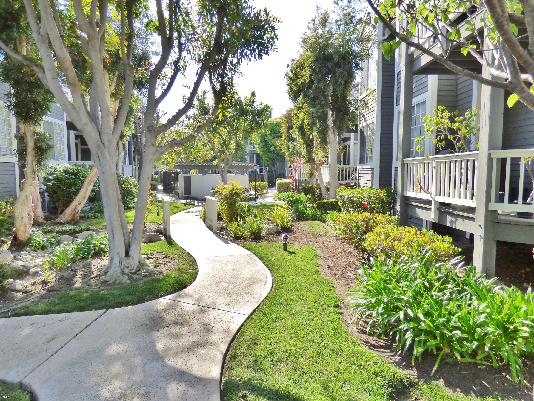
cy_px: 200
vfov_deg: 63.4
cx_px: 275
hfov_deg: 79.0
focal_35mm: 21
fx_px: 324
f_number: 2.8
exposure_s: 1/500
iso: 160
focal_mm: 3.58
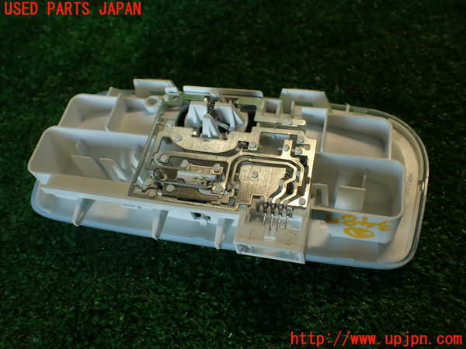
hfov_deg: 56.8
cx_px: 233
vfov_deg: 44.2
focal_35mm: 32
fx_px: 431
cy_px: 174
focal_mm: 5.79
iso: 100
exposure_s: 1/60
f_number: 2.4
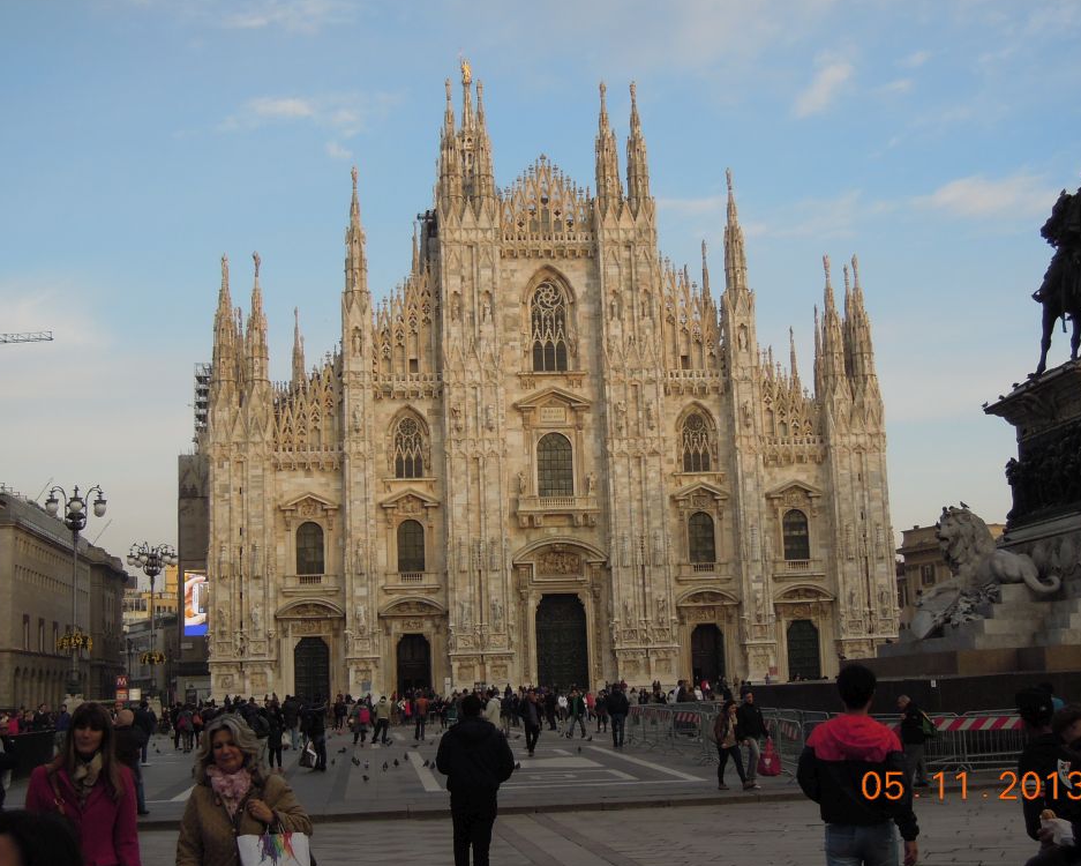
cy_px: 435
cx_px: 554
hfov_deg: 38.8
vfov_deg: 31.5
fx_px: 1536
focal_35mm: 48
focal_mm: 8.1
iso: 160
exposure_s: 1/640
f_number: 3.5
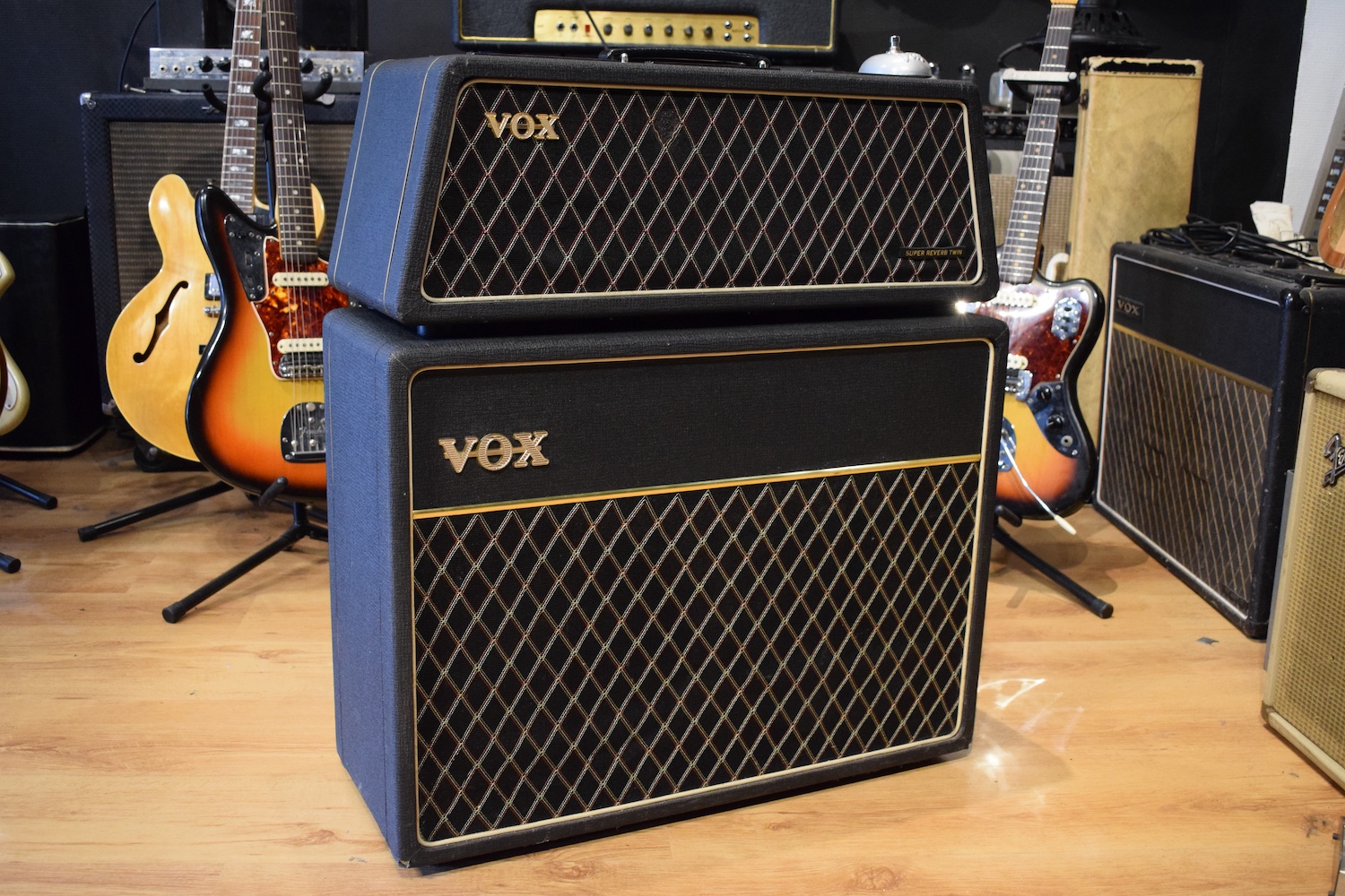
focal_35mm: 36
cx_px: 672
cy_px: 448
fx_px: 1345
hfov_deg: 53.1
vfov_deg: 36.9
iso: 2800
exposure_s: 1/30
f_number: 4
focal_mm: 24
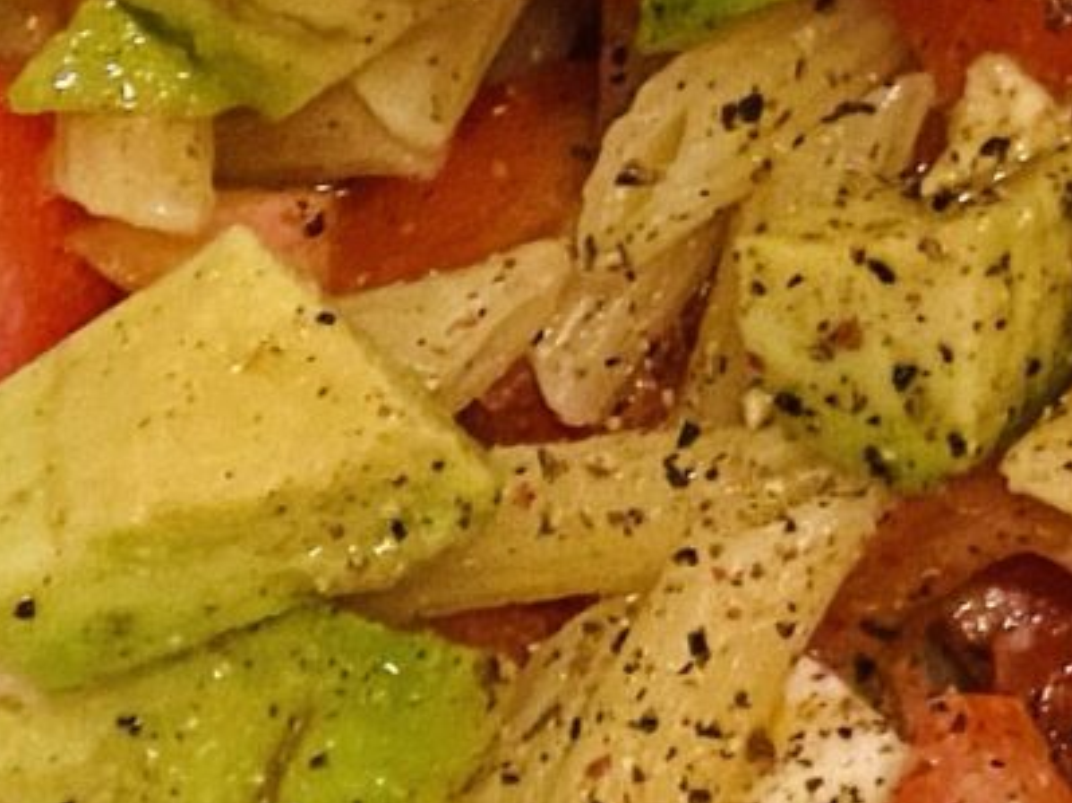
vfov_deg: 8.8
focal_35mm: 167
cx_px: 2214
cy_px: -99
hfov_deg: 10.7
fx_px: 5170
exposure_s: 1/33
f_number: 1.8
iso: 500
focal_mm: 4.25
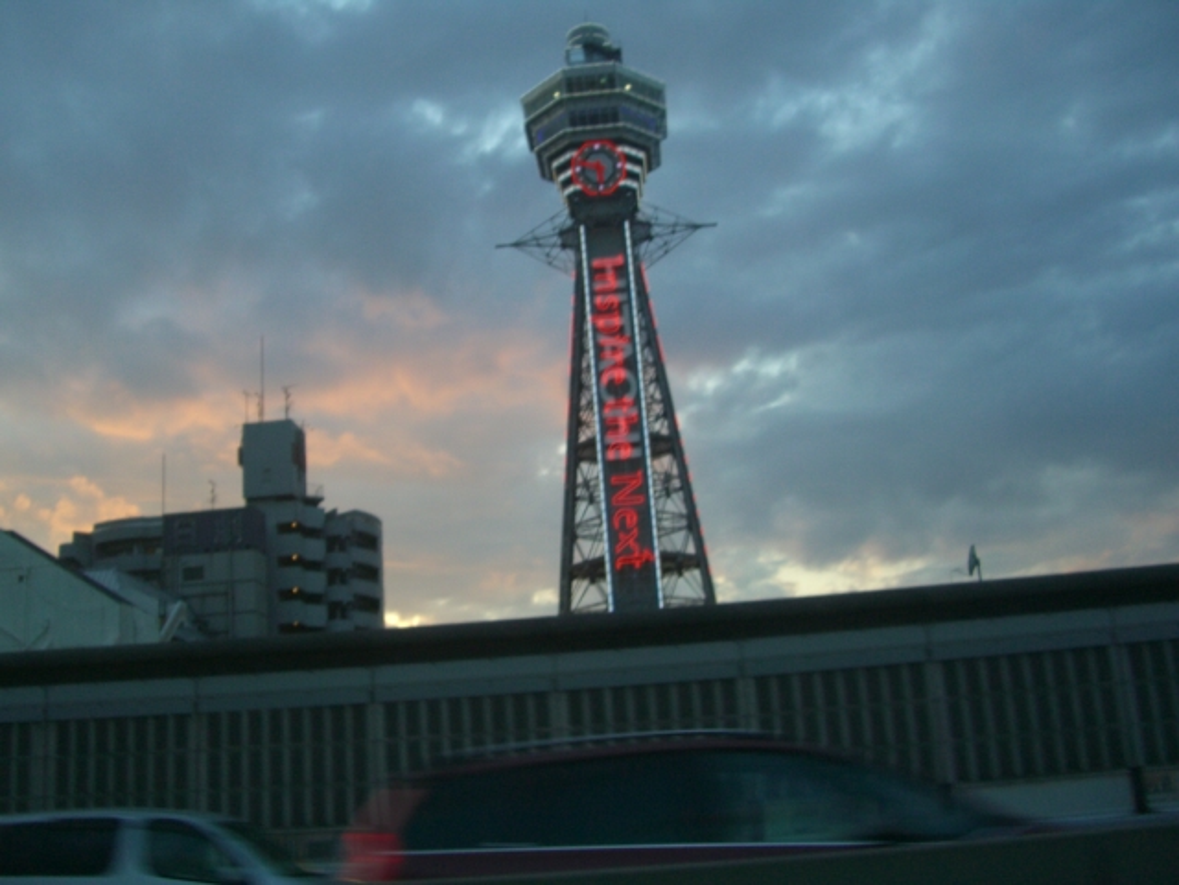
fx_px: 1294
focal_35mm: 38
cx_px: 590
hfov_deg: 49.0
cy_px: 442
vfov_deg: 37.7
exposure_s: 1/125
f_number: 2.8
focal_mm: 7.9
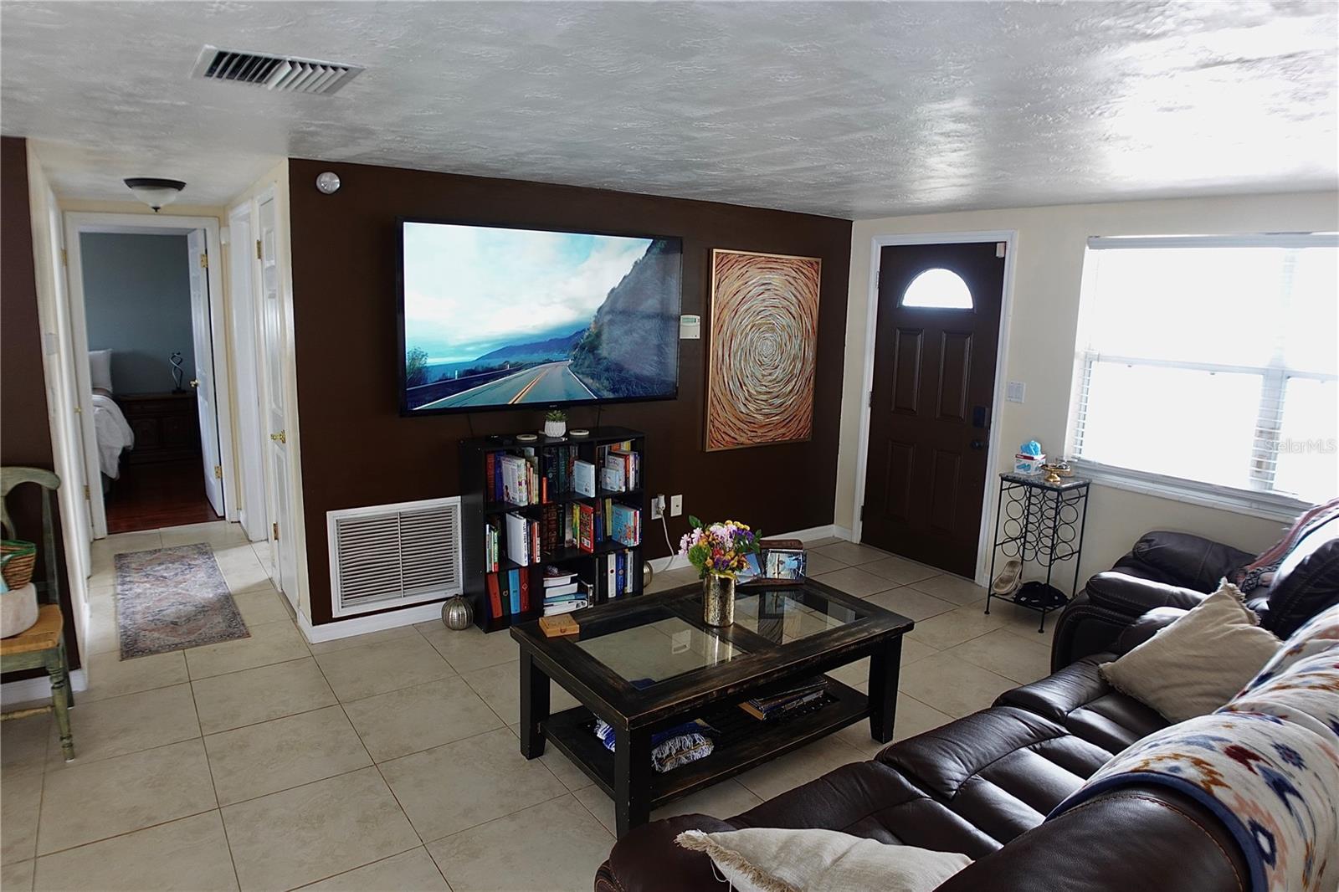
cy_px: 446
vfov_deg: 53.1
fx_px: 892
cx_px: 670
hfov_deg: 73.8
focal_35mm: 24
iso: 250
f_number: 1.8
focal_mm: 9.4
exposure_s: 1/40
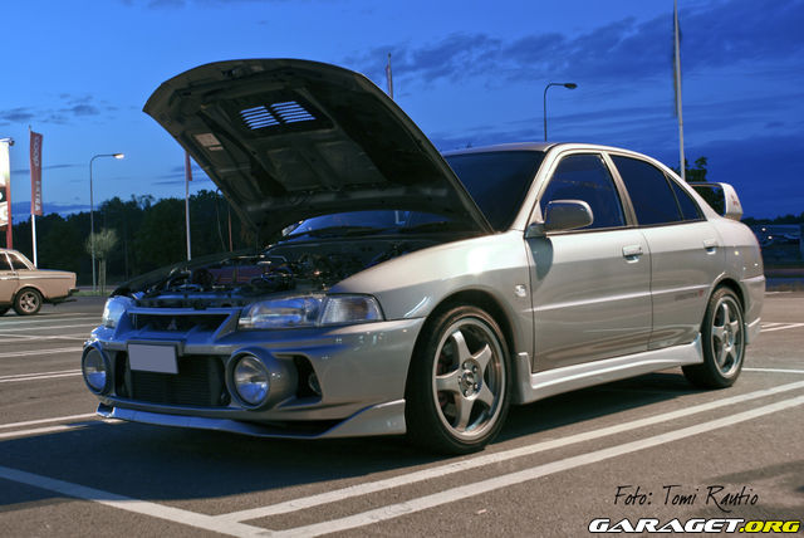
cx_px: 402
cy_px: 269
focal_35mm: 45
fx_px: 1006
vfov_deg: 29.9
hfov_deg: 43.6
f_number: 6.3
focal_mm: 30
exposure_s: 1
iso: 100
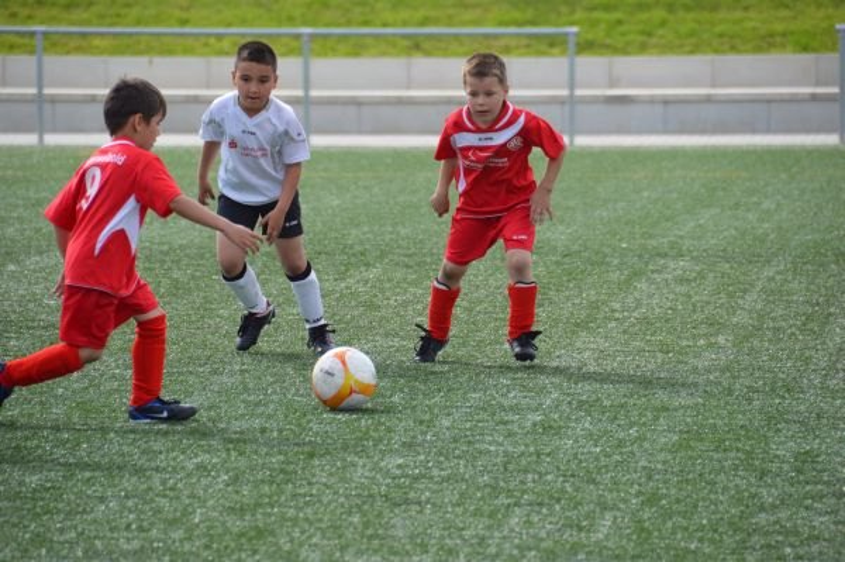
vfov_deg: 4.6
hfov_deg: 6.9
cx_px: 422
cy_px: 281
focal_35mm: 300
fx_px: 7036
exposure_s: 1/800
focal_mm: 200
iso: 400
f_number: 5.6
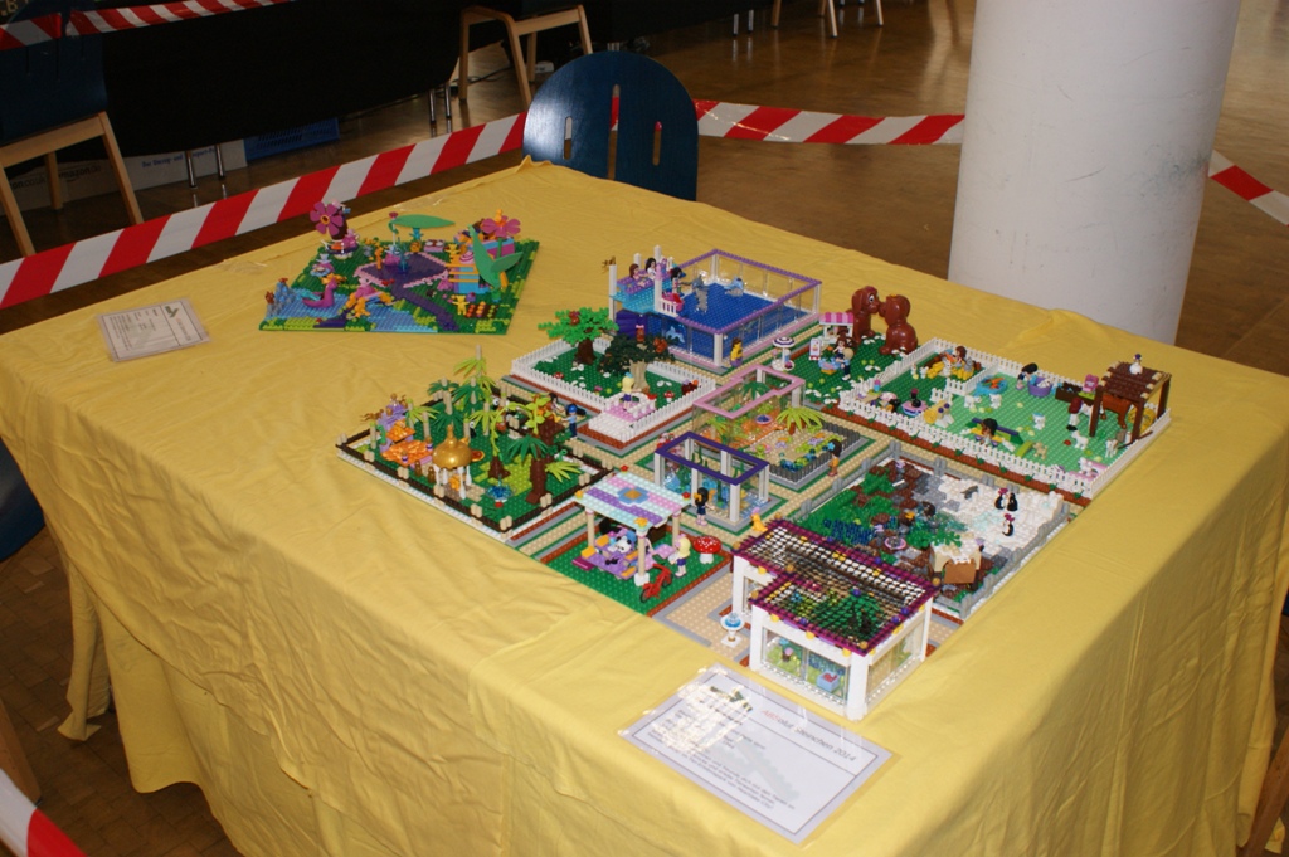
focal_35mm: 36
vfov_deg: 36.8
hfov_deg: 53.2
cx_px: 644
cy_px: 428
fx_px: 1288
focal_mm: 24
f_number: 5.6
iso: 400
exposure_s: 1/60
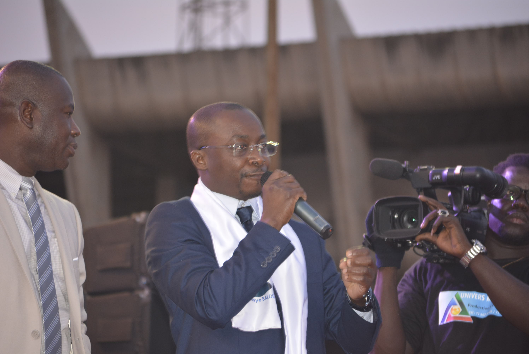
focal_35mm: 188
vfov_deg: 7.3
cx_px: 264
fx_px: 2757
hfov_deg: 11.0
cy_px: 177
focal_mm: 125
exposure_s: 1/60
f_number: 4.8
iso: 1100
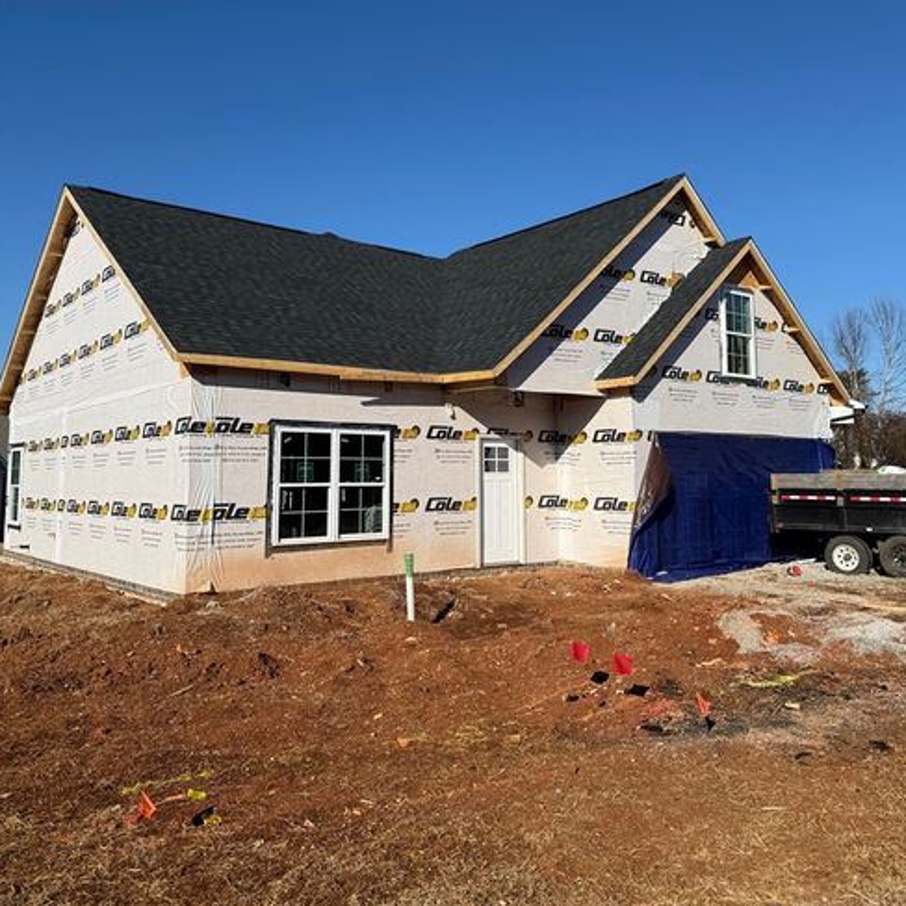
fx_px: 859
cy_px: 380
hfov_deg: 55.6
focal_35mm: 29
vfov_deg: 55.4
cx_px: 451
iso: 80
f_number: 1.78
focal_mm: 6.76
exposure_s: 1/6711
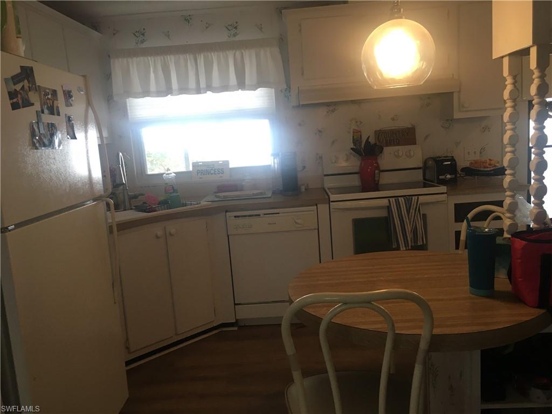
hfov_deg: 61.7
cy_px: 207
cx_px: 276
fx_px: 462
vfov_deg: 48.2
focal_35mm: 29
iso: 32
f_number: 2.2
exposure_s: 1/30
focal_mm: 4.15
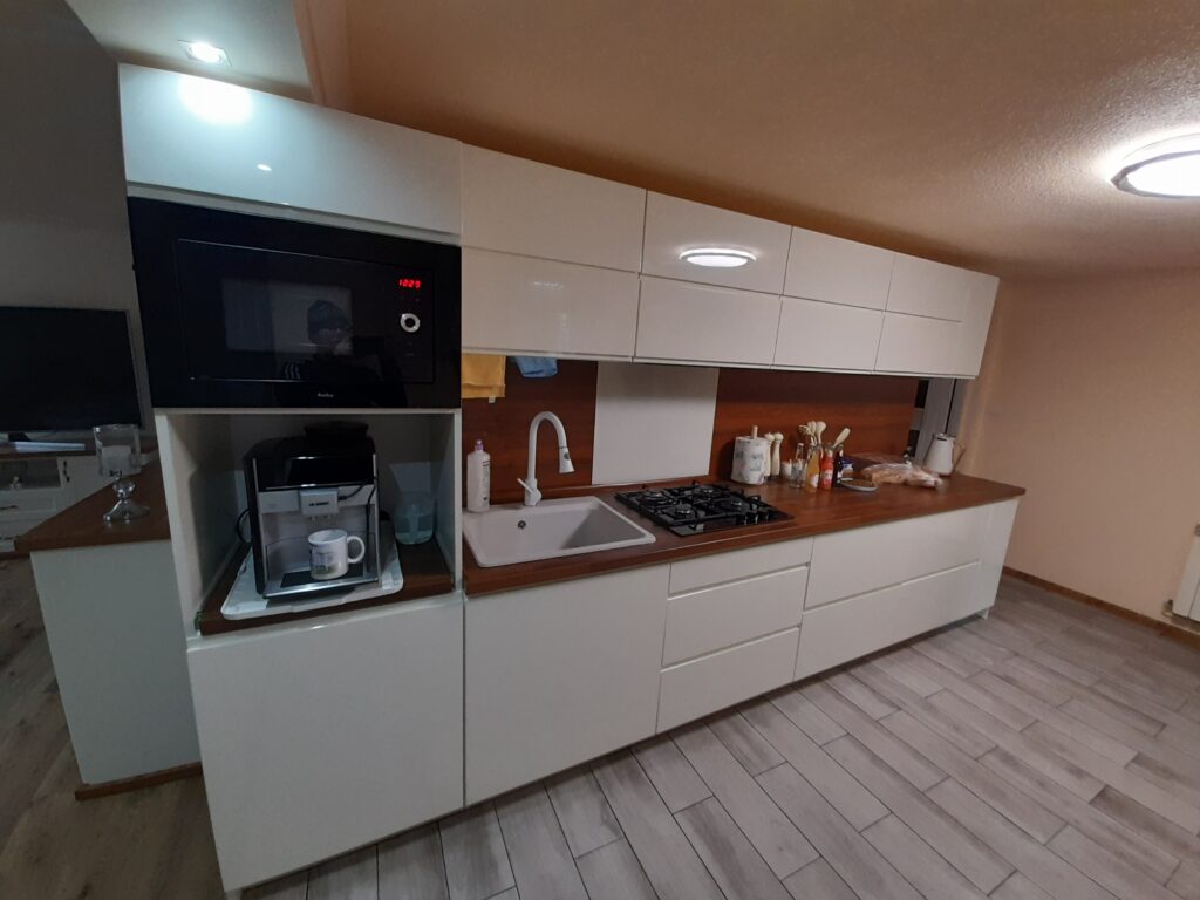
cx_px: 600
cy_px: 450
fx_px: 451
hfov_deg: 106.2
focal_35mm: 13
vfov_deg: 89.9
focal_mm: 1.42
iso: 200
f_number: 2.2
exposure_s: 1/50
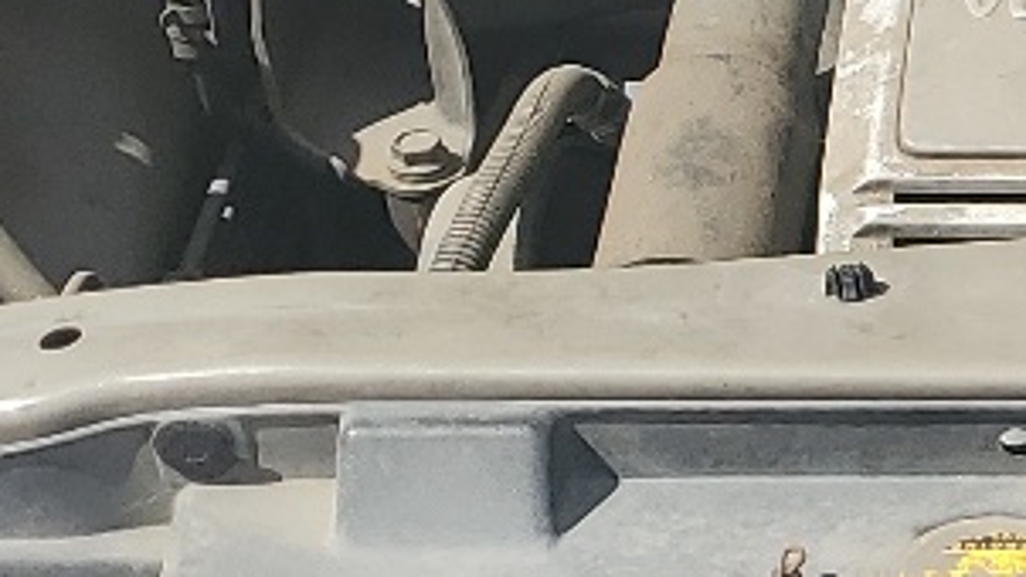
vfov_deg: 8.1
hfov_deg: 13.0
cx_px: 1807
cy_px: 577
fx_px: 4082
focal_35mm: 150
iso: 50
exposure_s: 1/3333
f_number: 1.5
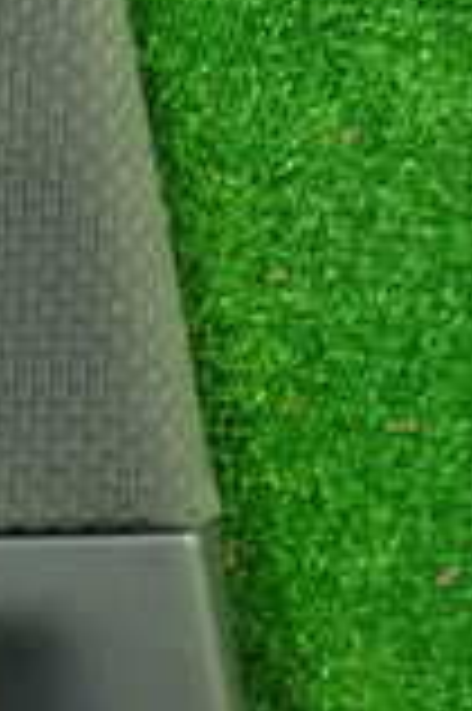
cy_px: 652
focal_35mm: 99
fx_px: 1951
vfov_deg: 20.2
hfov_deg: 10.8
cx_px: -805
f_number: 2
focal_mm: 4.5
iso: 800
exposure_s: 1/30
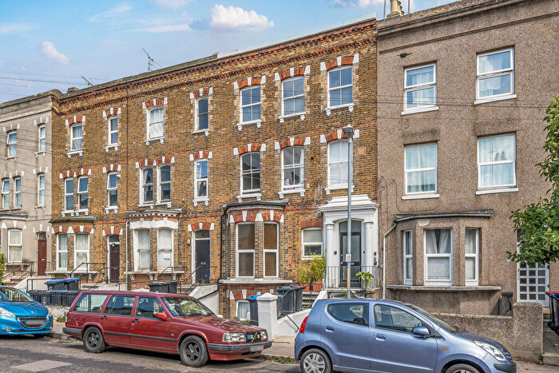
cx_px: 280
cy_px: 186
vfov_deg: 51.3
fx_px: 388
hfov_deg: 71.5
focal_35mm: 25
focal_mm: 17
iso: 400
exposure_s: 1/640
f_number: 8
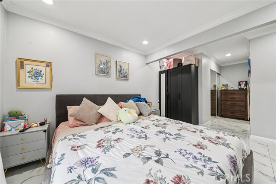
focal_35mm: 12
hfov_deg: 112.7
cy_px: 92
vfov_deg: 89.8
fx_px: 92
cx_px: 138
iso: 250
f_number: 8
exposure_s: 1/8
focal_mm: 12
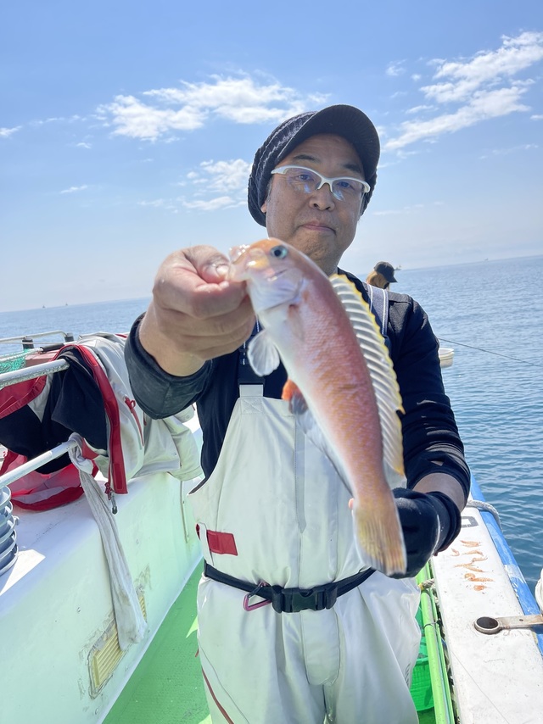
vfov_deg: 69.4
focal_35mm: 25
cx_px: 272
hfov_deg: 54.9
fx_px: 523
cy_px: 362
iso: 32
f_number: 1.6
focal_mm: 5.1
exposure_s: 1/4717
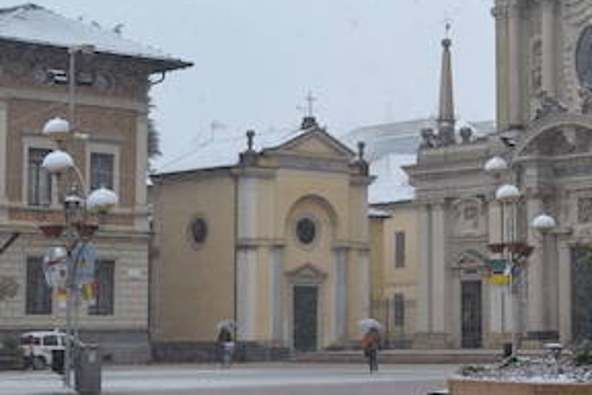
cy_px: 136
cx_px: 485
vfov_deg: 13.7
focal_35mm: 100
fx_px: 1644
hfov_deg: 20.2
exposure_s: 1/125
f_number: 5.6
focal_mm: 32
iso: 200
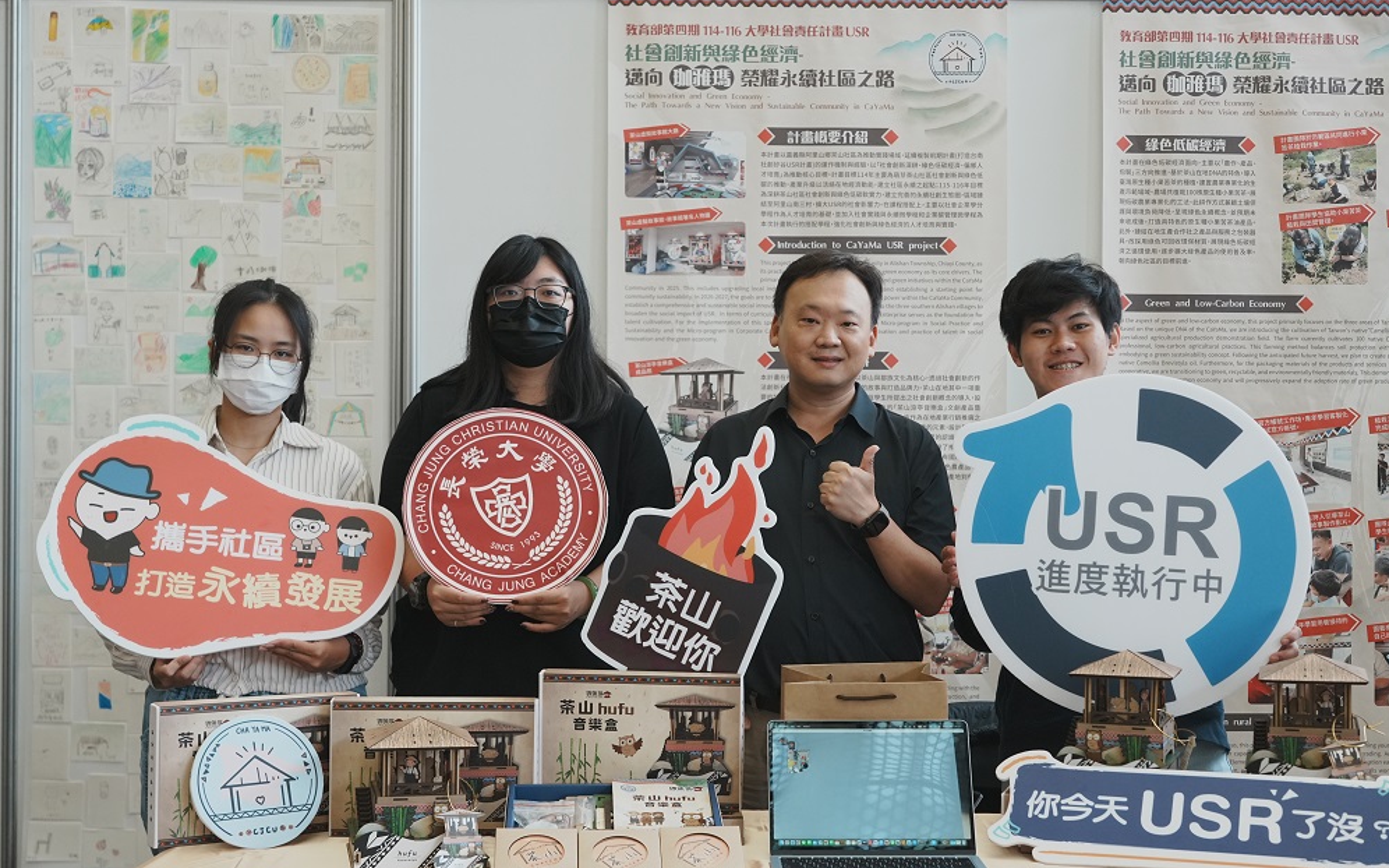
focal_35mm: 44
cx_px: 696
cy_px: 462
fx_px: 1665
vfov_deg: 29.2
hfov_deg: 45.3
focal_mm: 43
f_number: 5.6
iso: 2500
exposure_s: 1/250
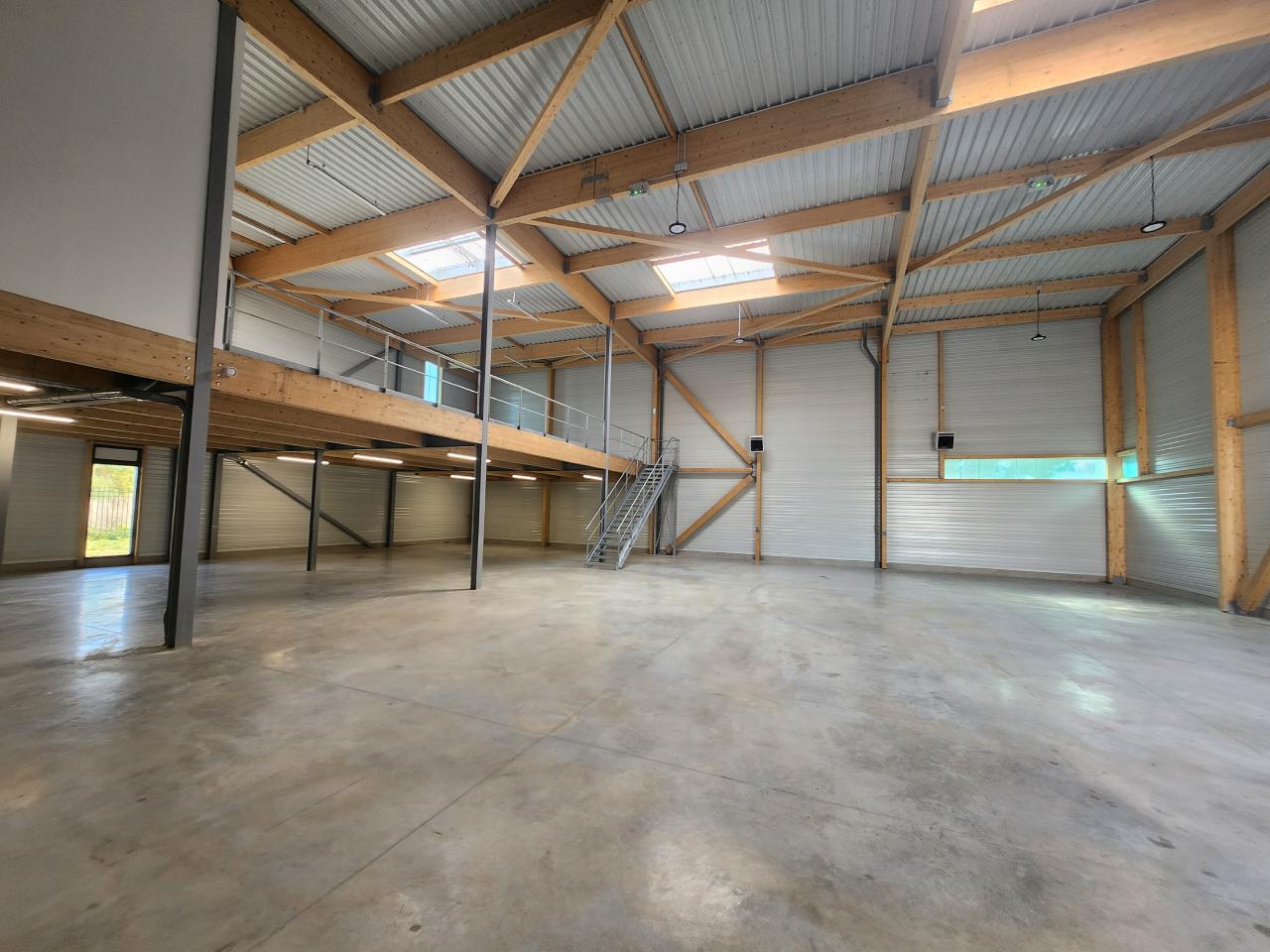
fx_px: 477
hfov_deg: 106.2
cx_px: 635
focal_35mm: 13
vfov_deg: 89.9
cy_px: 476
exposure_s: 1/50
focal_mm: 1.74
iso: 64
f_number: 2.2
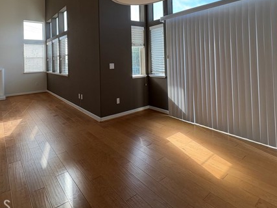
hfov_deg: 78.3
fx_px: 168
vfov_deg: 60.8
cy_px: 59
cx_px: 114
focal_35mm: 21
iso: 40
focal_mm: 2.22
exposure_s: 1/99
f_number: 2.2
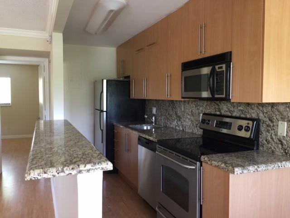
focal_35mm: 29
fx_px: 243
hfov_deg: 61.7
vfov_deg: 48.2
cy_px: 109
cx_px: 145
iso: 64
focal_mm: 4.15
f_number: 2.2
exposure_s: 1/15
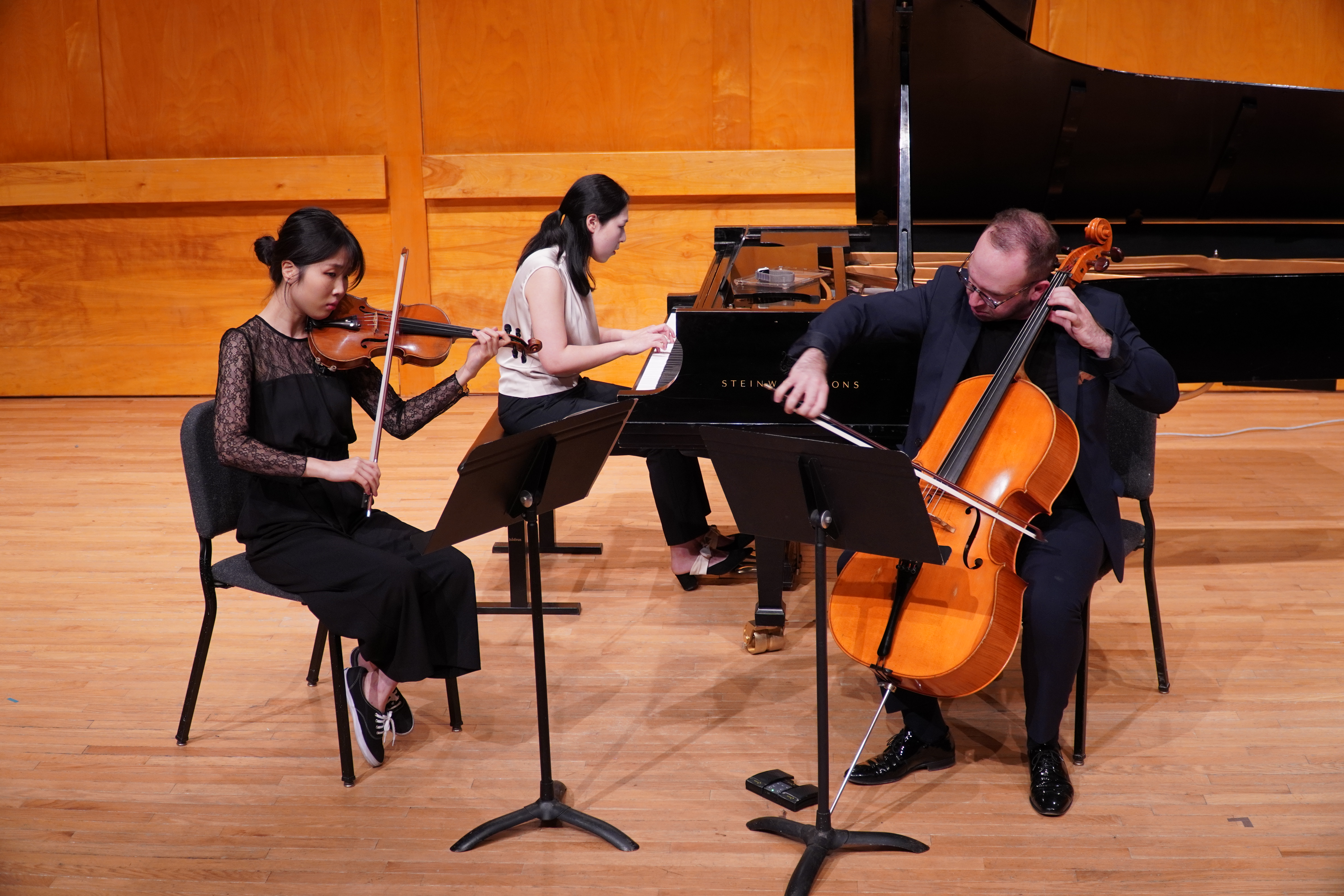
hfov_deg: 41.1
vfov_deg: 28.1
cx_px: 672
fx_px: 1792
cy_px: 448
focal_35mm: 48
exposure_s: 1/160
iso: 640
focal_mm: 32
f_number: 4
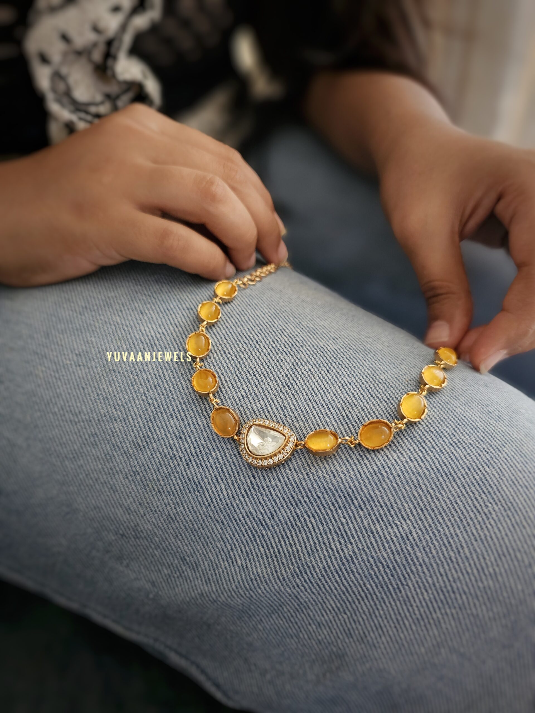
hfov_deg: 58.9
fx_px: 474
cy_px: 356
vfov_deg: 73.9
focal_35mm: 23
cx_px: 268
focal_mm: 6.3
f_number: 1.7
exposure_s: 1/51
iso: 640
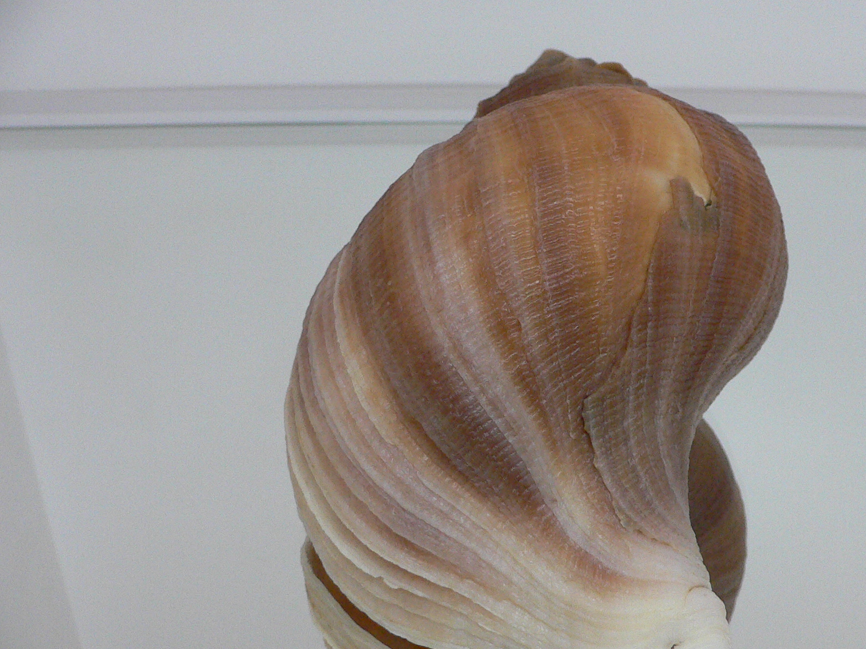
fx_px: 1126
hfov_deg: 41.7
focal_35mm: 45
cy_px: 356
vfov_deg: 32.2
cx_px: 548
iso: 200
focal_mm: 4.6
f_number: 2.8
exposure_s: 1/60
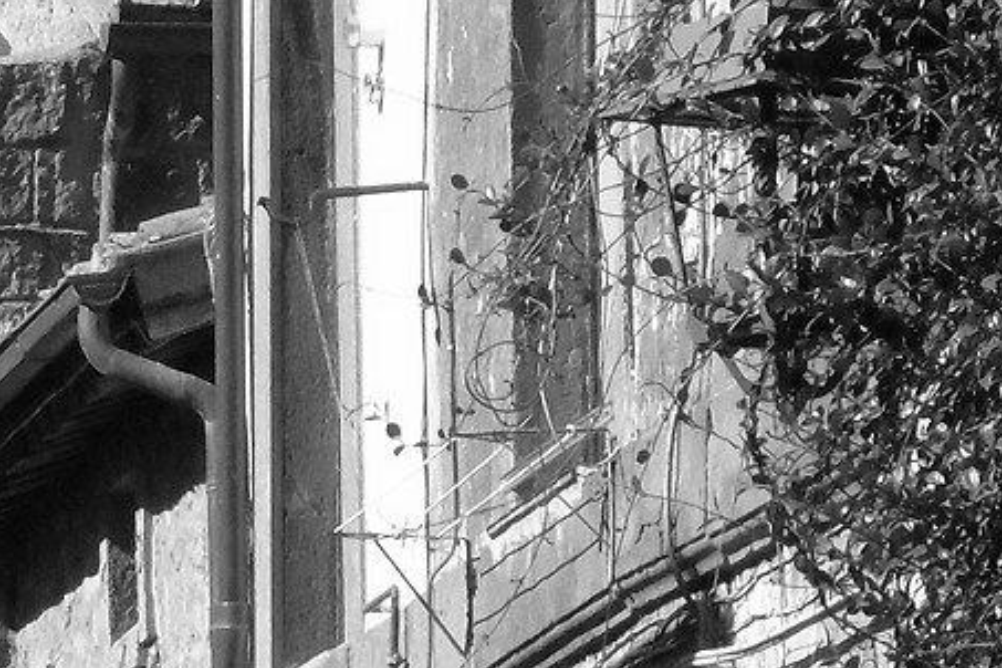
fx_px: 12246
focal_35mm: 440
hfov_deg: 4.6
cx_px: -995
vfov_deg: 3.1
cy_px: 726
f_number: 10
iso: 6400
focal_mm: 55
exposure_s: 1/4000
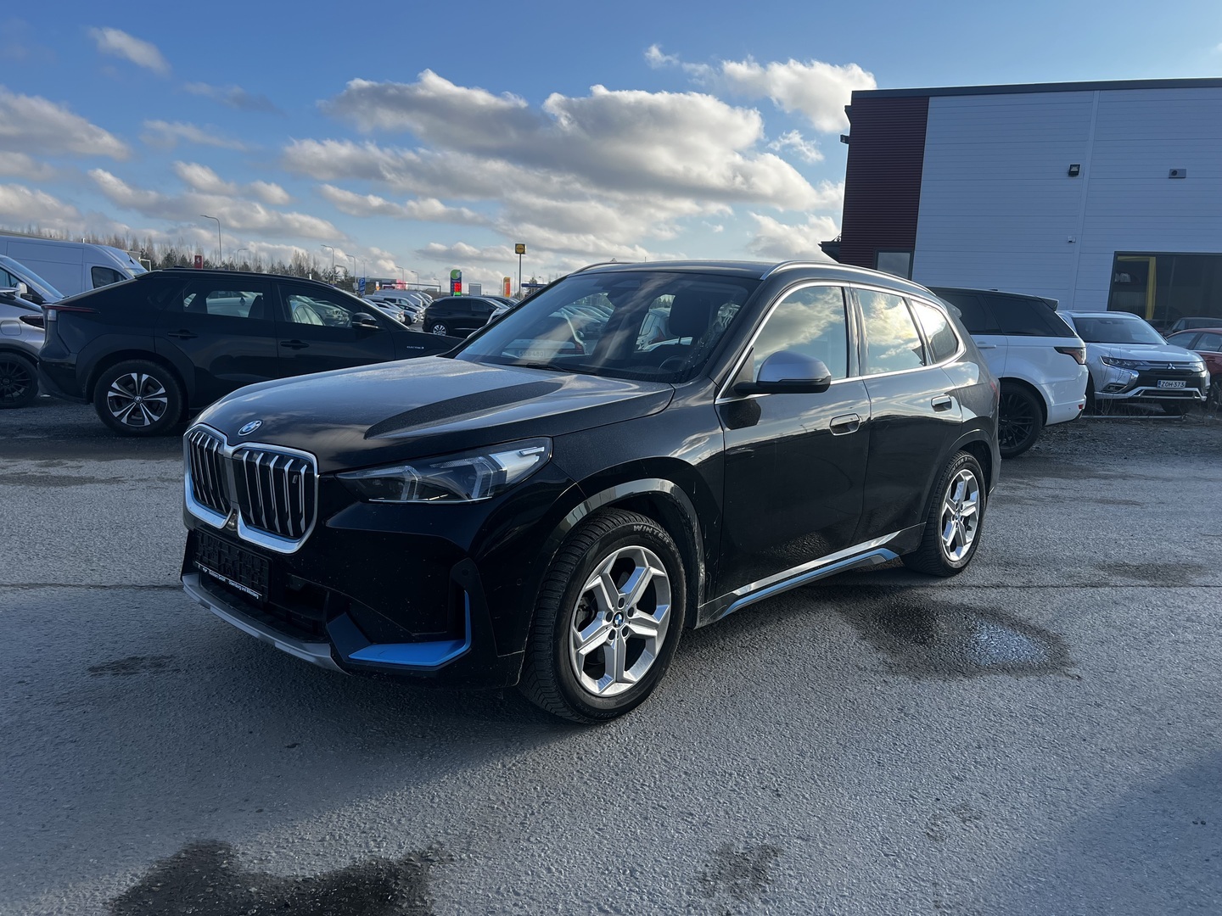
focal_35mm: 26
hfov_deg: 67.3
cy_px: 458
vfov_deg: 53.1
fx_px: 918
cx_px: 611
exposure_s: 1/2208
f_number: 1.5
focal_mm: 5.7
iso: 50
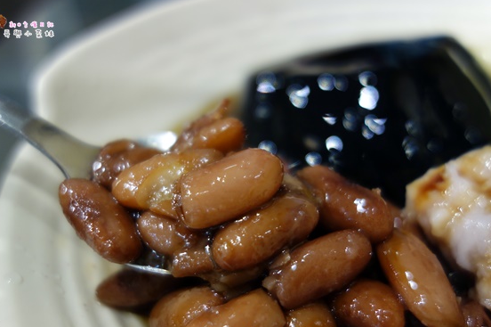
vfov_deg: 39.8
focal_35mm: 33
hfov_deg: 57.3
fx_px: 450
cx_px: 247
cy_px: 185
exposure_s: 1/30
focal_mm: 10.4
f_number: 1.8
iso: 160
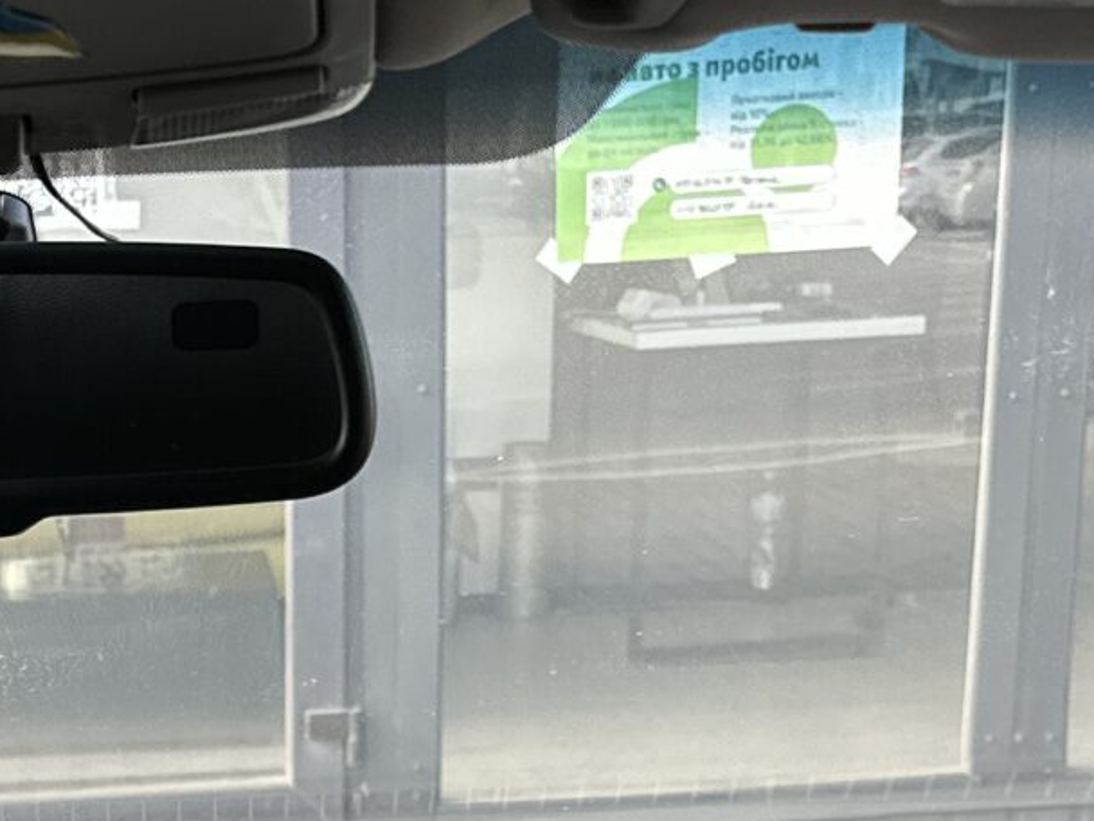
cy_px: 1651
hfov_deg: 18.8
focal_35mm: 101
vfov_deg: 12.8
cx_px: -47
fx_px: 3192
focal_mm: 6.86
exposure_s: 1/435
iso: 80
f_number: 1.78
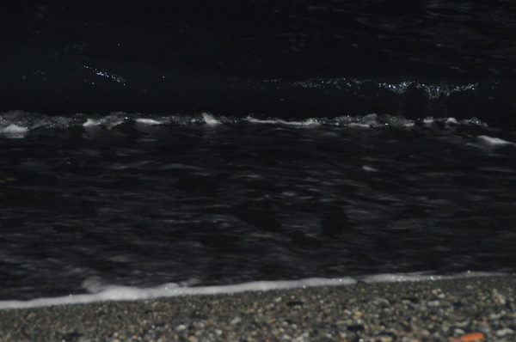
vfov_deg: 6.8
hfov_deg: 10.2
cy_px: 171
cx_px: 258
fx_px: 2898
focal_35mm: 202
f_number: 6
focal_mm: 135
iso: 3200
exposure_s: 1/60
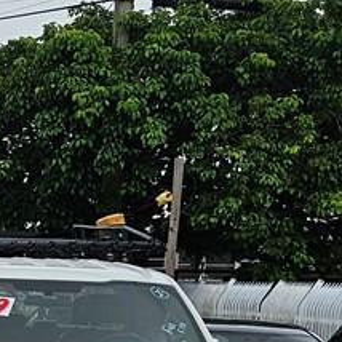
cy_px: 345
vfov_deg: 11.4
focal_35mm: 152
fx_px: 1699
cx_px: -781
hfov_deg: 8.8
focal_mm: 6.3
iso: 10
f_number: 1.7
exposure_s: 1/794
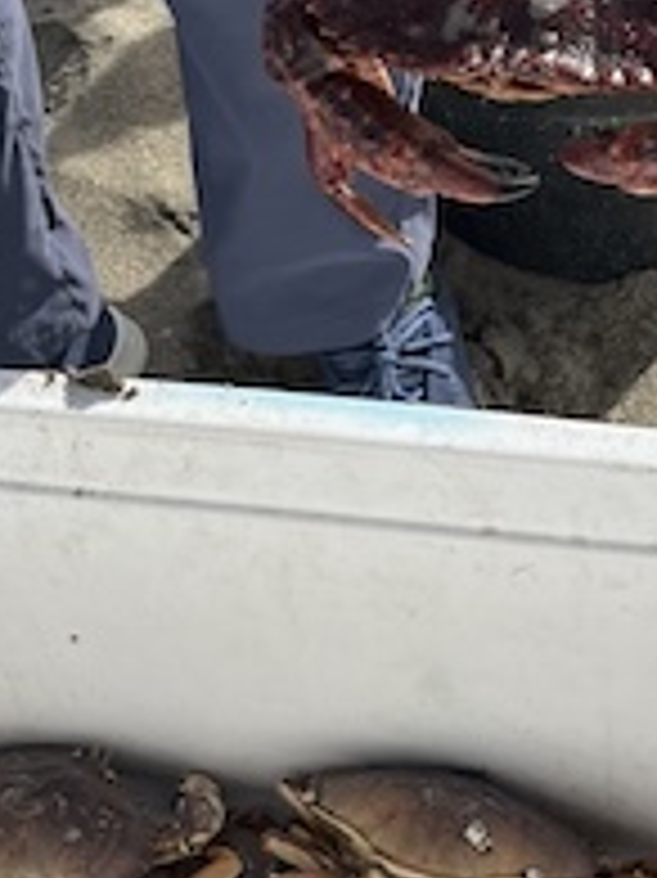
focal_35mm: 89
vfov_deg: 22.0
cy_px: 326
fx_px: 2255
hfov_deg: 16.5
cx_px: 153
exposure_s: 1/4651
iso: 50
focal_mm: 5.1
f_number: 1.6
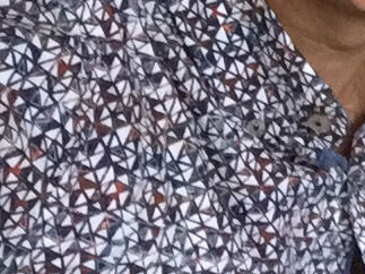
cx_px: 678
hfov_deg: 14.0
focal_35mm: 123
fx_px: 1296
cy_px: -162
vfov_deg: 11.4
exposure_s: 1/33
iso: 320
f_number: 2.2
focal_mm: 2.65
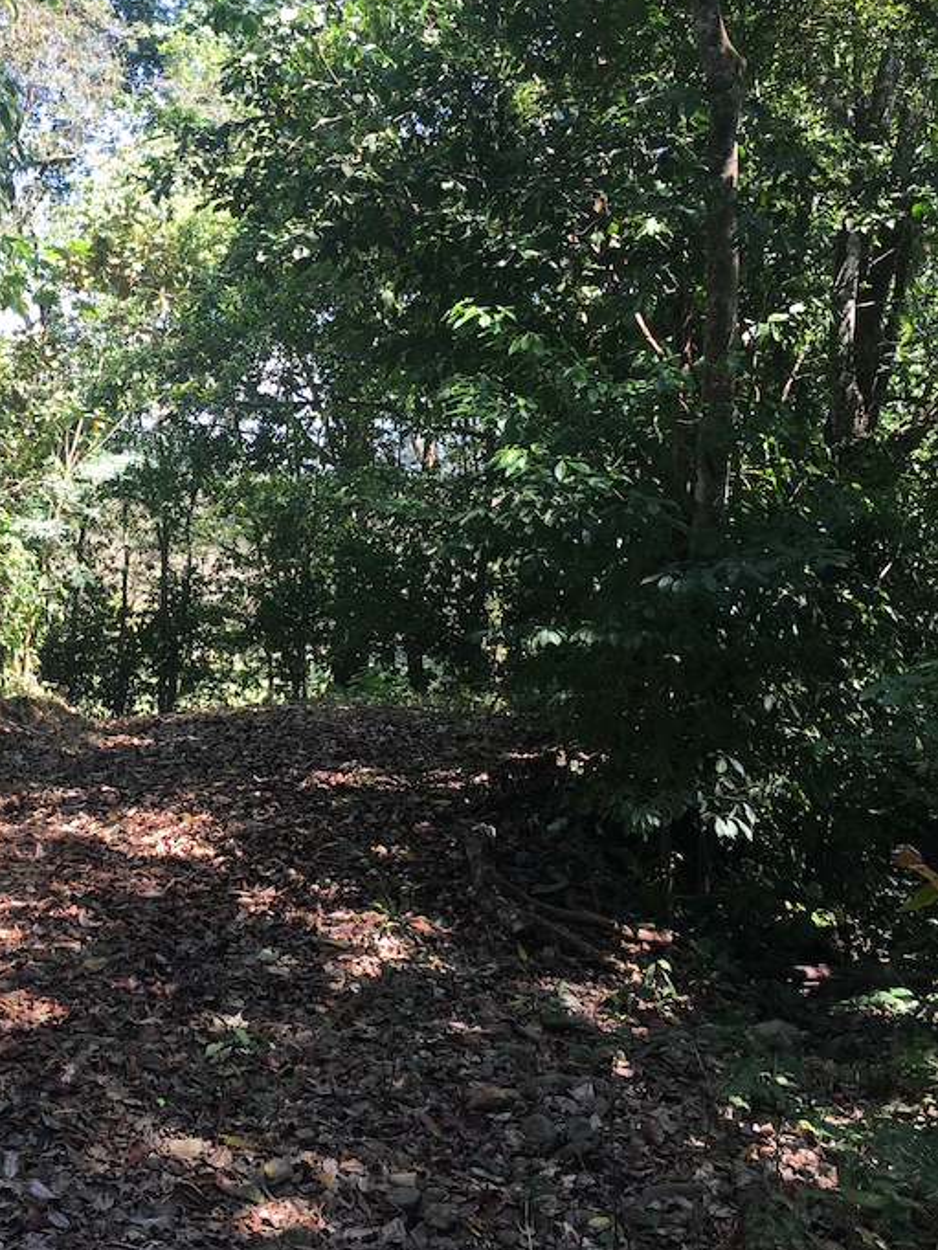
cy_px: 580
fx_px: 1661
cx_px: 196
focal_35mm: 46
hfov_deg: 30.8
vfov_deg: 41.2
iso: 25
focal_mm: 4.15
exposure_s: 1/120
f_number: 2.2
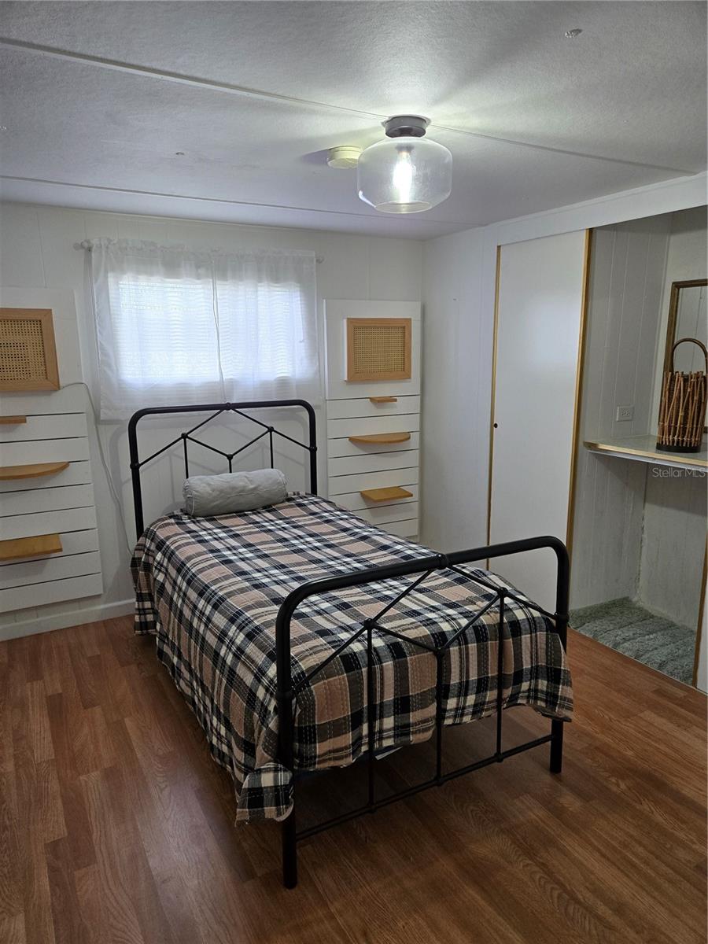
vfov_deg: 73.9
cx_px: 354
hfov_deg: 58.9
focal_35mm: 23
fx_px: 627
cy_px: 472
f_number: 1.8
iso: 160
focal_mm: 5.4
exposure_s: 1/120
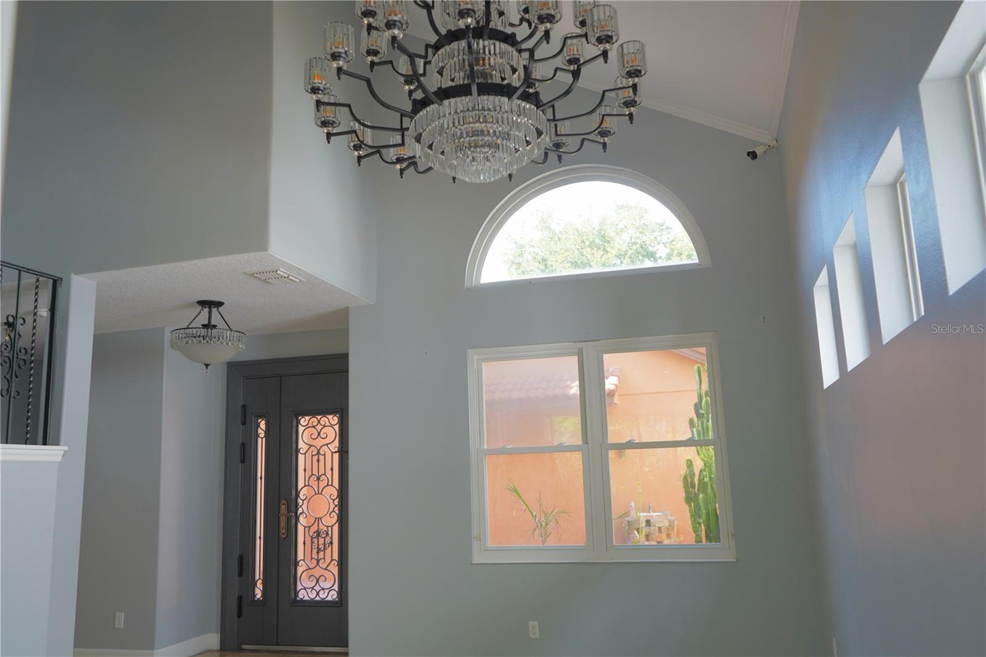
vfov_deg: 46.4
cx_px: 493
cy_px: 328
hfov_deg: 65.5
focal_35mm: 28
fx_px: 767
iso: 320
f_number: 4
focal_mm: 28
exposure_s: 1/160
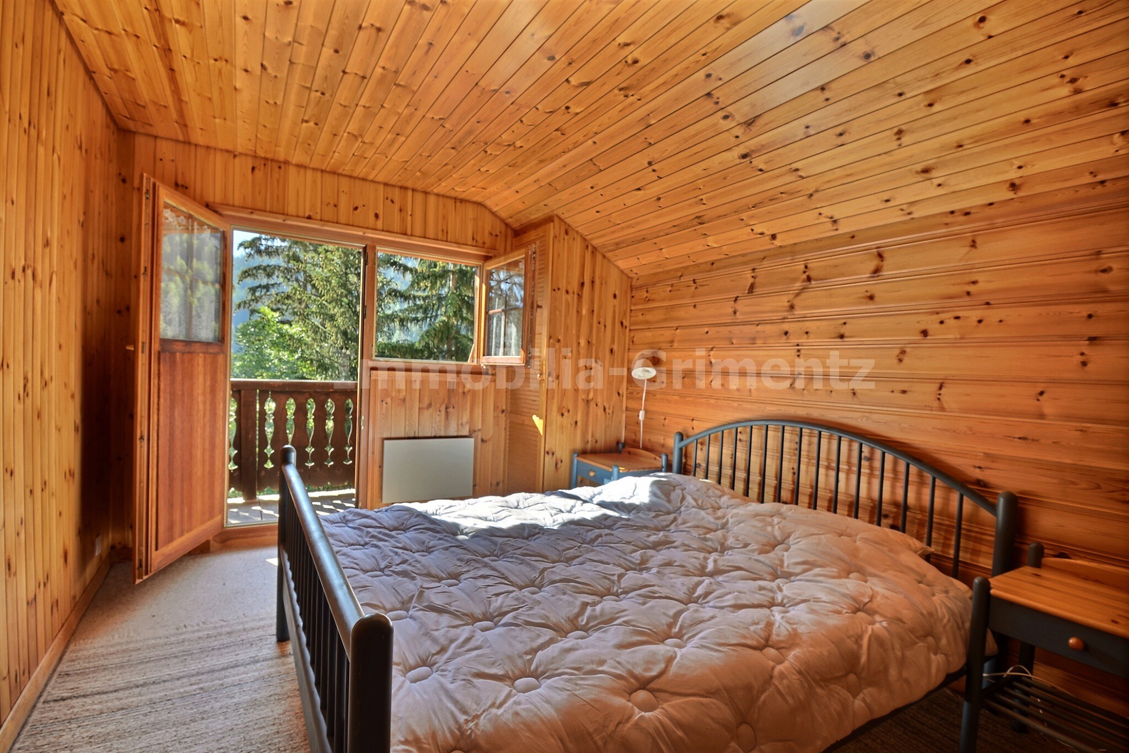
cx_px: 564
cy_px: 376
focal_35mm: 16
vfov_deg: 72.0
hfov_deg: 95.0
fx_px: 517
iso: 400
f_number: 9
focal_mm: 11
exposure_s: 1/2
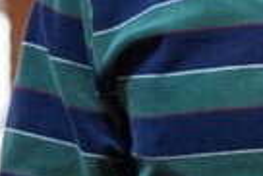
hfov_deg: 3.5
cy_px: 3
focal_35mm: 576
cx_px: 665
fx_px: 4212
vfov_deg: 2.4
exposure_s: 1/125
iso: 4000
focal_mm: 98
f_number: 4
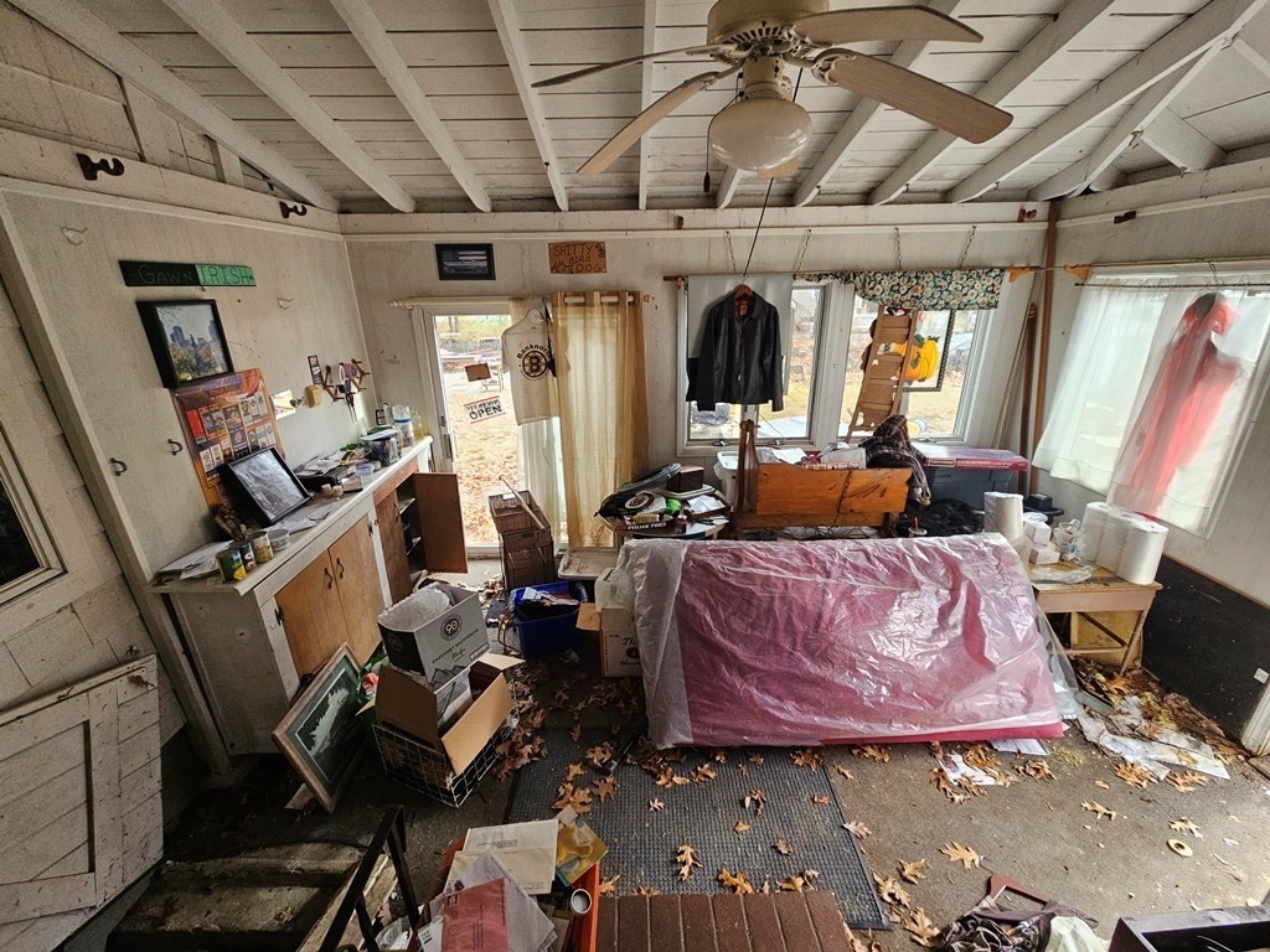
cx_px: 635
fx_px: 477
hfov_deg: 106.2
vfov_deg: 89.9
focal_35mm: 13
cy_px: 476
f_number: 2.2
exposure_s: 1/72.1
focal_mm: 2.2
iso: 100
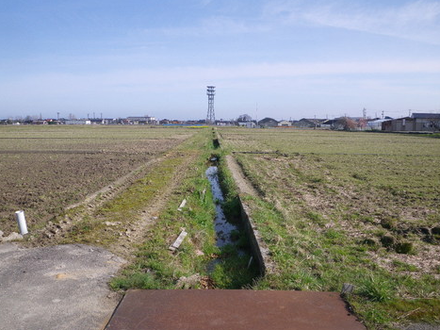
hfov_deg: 60.0
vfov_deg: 46.8
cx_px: 218
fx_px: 381
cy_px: 173
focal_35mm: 30
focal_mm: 5
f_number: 4.2
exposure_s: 1/400
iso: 64
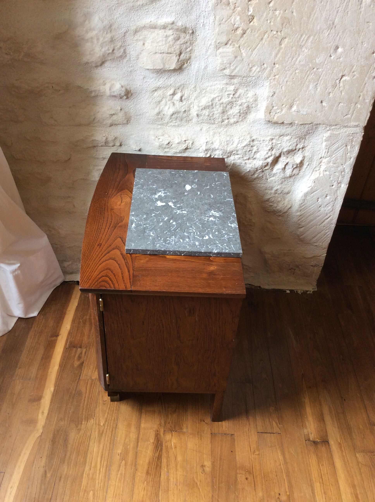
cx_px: 188
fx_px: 463
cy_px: 251
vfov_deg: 56.9
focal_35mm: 32
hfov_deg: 44.1
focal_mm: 3.3
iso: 50
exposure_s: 1/25
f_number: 2.4
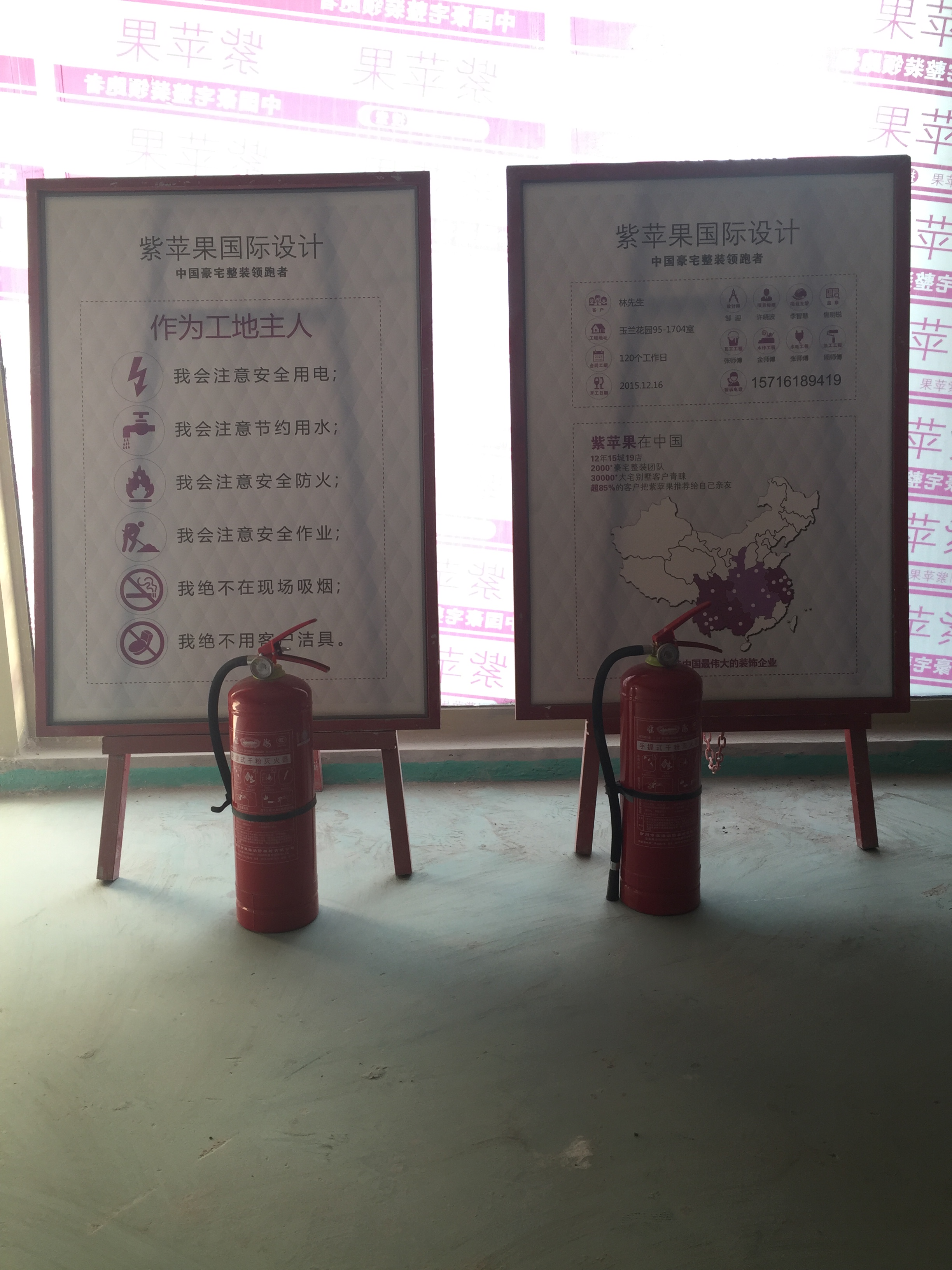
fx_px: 1063
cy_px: 635
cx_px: 476
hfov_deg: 48.2
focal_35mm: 29
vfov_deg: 61.7
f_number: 2.2
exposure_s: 1/33
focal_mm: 4.15
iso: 32
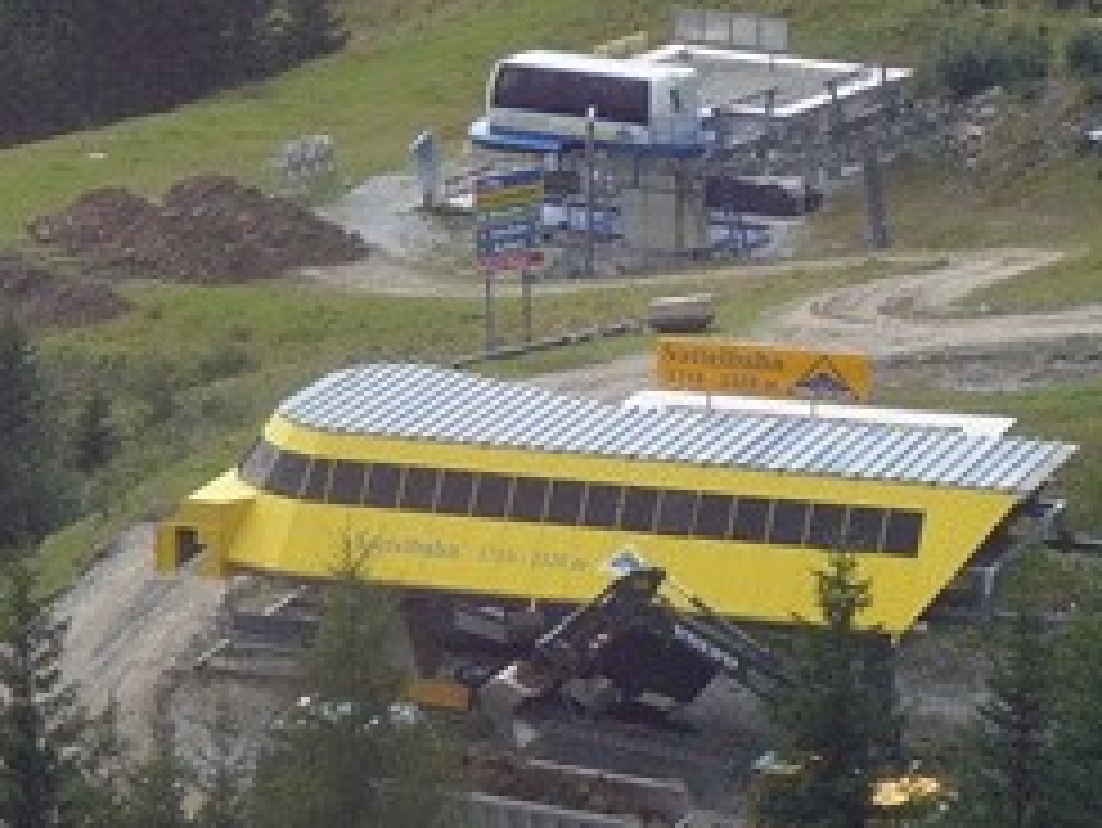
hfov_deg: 10.8
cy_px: 544
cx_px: 508
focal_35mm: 183
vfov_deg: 8.1
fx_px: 5829
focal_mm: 16.6
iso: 80
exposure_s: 1/250
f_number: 3.9
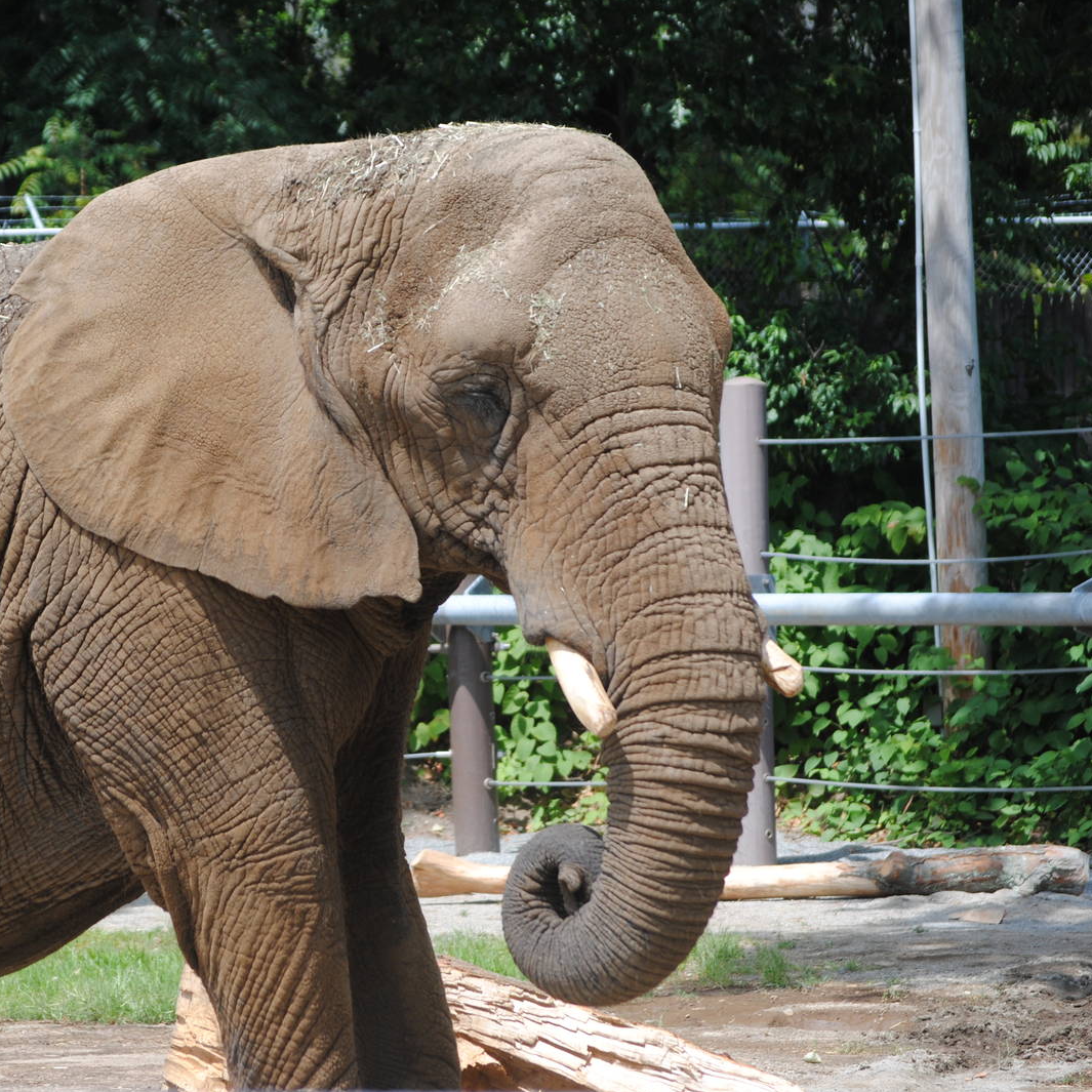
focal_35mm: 188
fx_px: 6710
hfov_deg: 9.3
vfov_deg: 9.3
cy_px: 546
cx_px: 309
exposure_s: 1/500
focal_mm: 98
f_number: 5.6
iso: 180
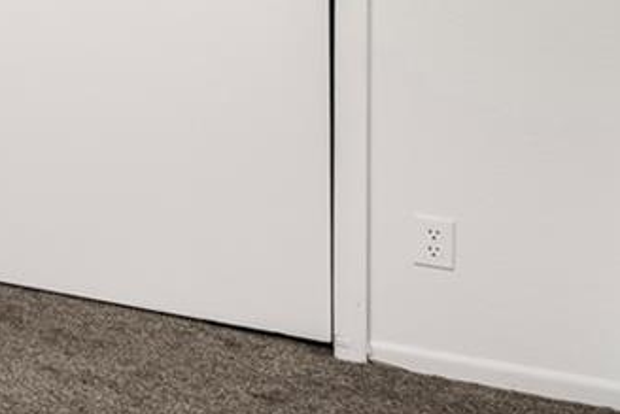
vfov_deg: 15.9
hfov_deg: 15.8
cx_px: -792
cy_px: -161
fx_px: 1386
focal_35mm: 80
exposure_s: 1/3
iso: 320
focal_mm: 16.5
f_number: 7.1
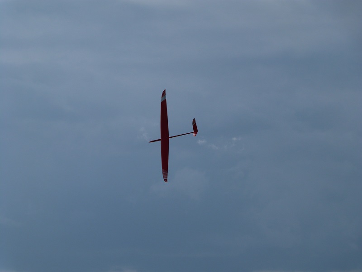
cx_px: 181
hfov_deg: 7.0
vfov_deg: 5.2
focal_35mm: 284
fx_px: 2970
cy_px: 136
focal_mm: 51.1
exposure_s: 1/1600
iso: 100
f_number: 5.6
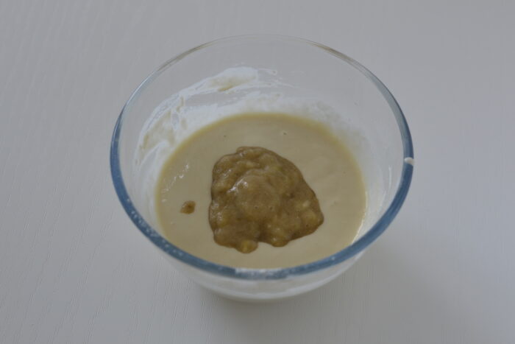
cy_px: 172
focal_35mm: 75
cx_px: 258
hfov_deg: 27.0
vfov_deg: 18.2
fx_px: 1073
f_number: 4
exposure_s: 1/60
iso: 400
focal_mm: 50
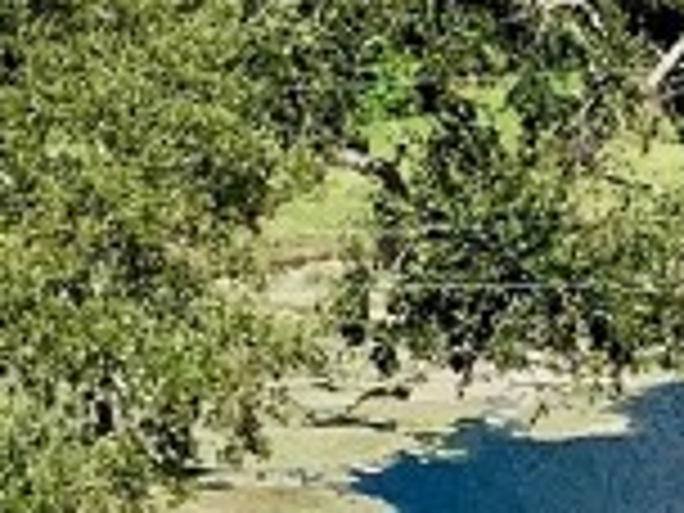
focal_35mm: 350
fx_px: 6916
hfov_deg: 5.5
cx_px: -747
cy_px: -891
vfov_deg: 4.1
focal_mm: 6
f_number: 2.4
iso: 16
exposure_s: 1/1332
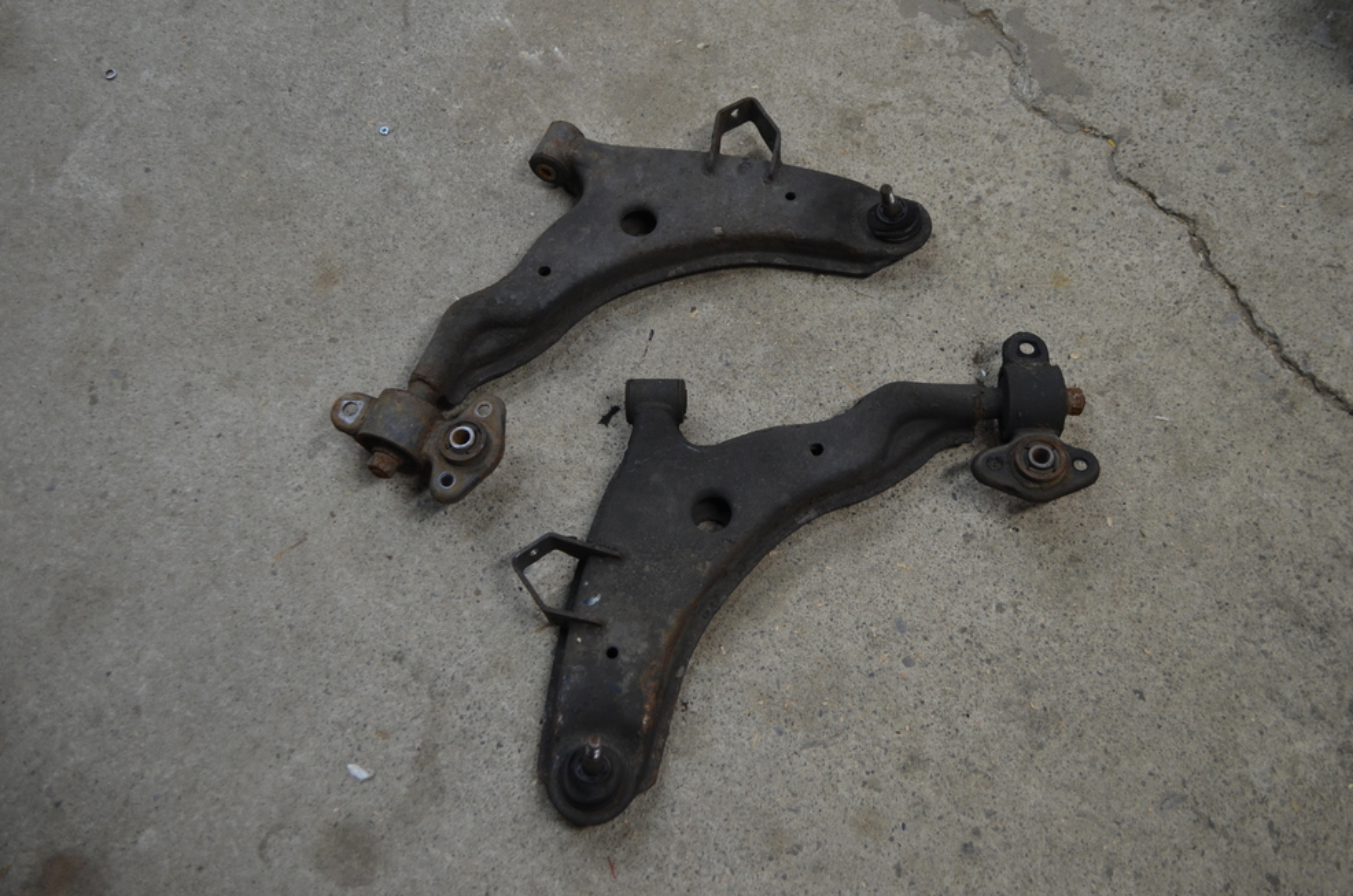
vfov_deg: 39.8
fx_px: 1238
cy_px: 448
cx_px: 676
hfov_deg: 57.3
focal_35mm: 33
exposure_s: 1/60
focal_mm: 22
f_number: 4
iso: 720
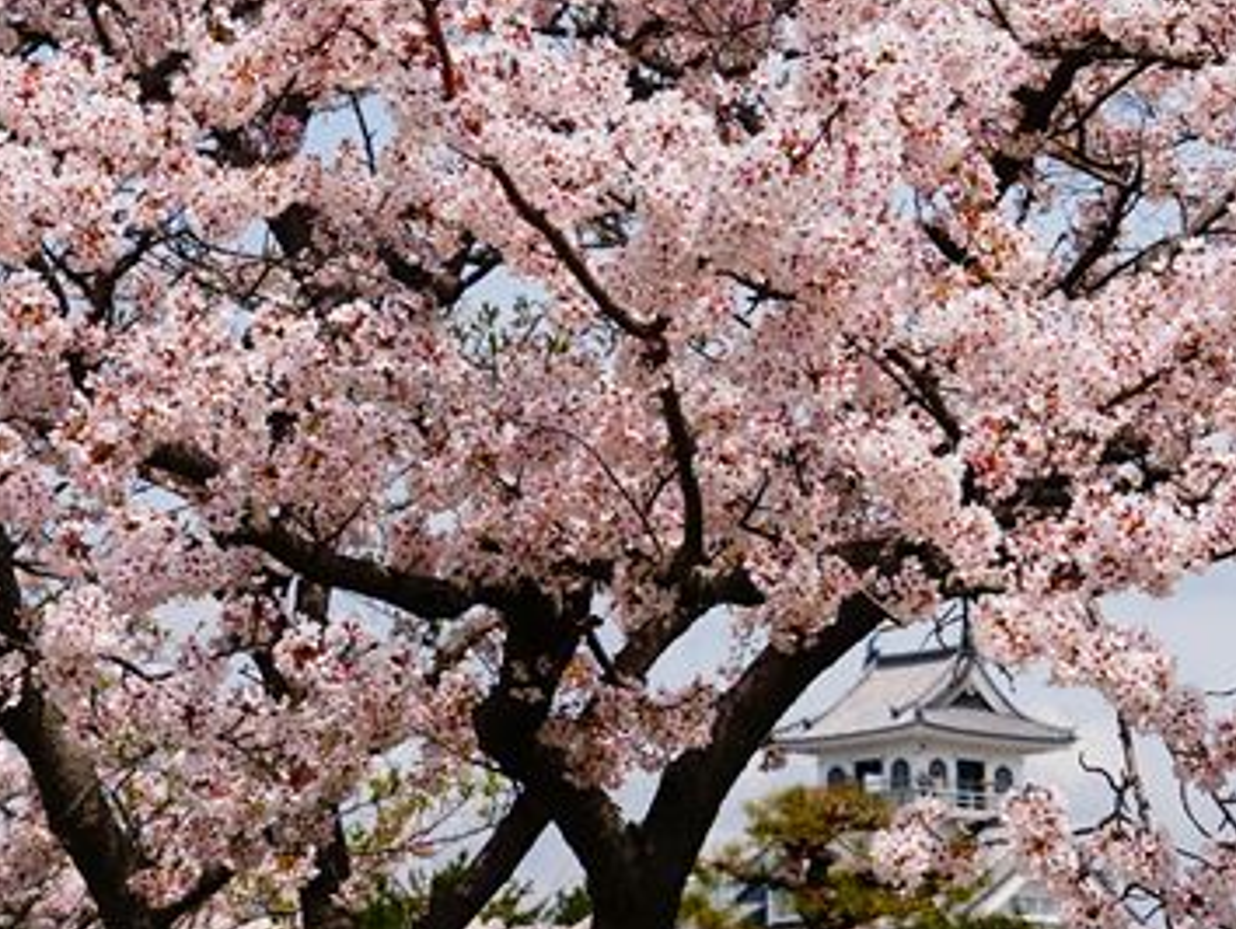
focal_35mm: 153
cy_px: 389
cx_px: 824
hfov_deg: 12.9
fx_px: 5470
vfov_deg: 9.7
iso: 100
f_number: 8
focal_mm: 47
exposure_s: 1/400
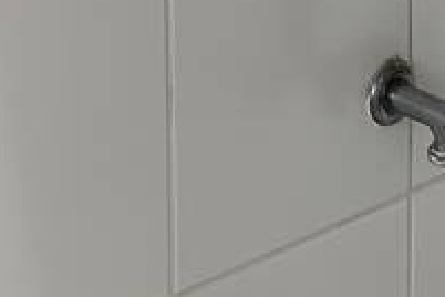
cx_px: 235
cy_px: -361
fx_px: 2398
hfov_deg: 10.6
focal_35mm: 194
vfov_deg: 6.8
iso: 80
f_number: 1.5
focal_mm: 5.7
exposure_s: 1/120
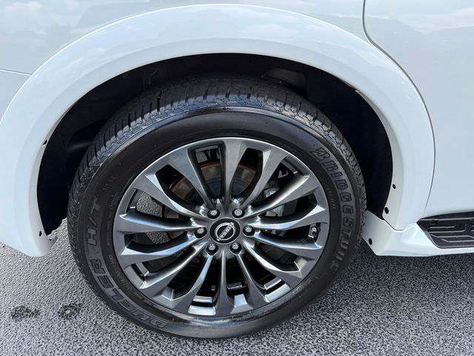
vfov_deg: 56.8
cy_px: 178
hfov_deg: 71.6
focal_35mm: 24
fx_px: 329
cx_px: 237
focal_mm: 6.76
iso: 100
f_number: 1.78
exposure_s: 1/637
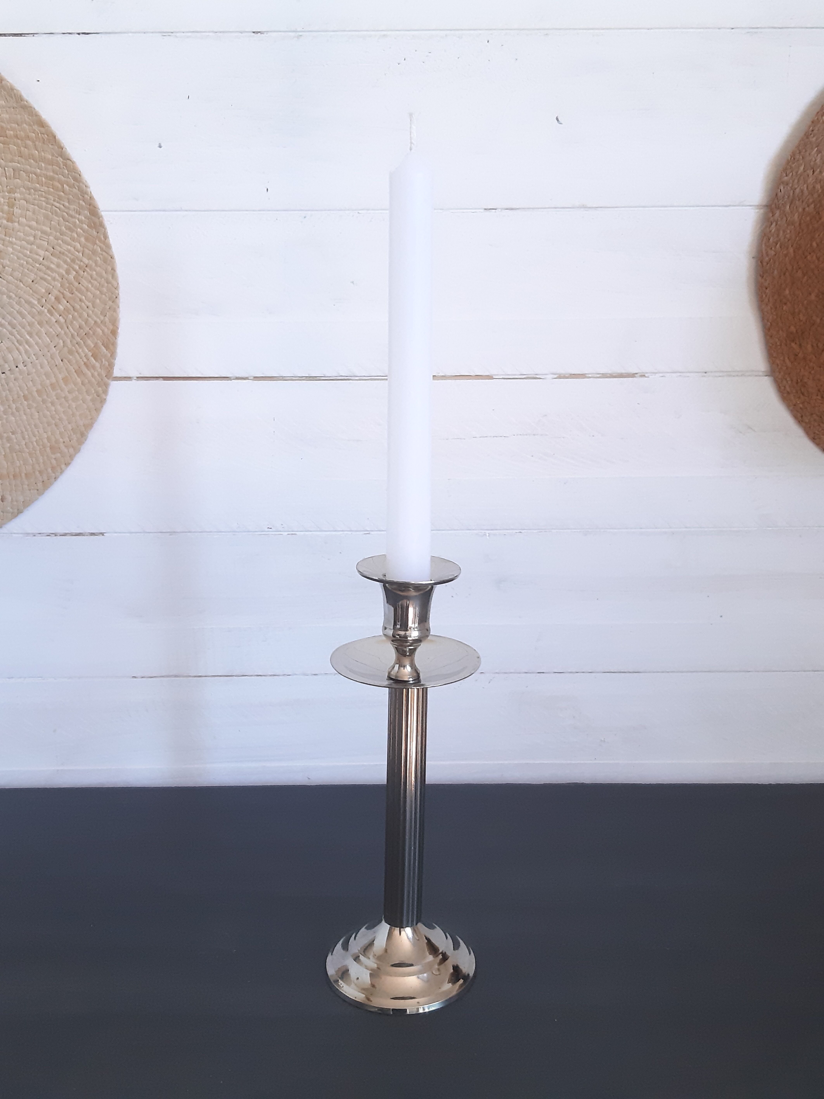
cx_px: 412
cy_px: 550
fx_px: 857
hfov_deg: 51.4
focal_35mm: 27
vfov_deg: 65.3
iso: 200
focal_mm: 3.93
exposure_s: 1/100
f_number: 1.7
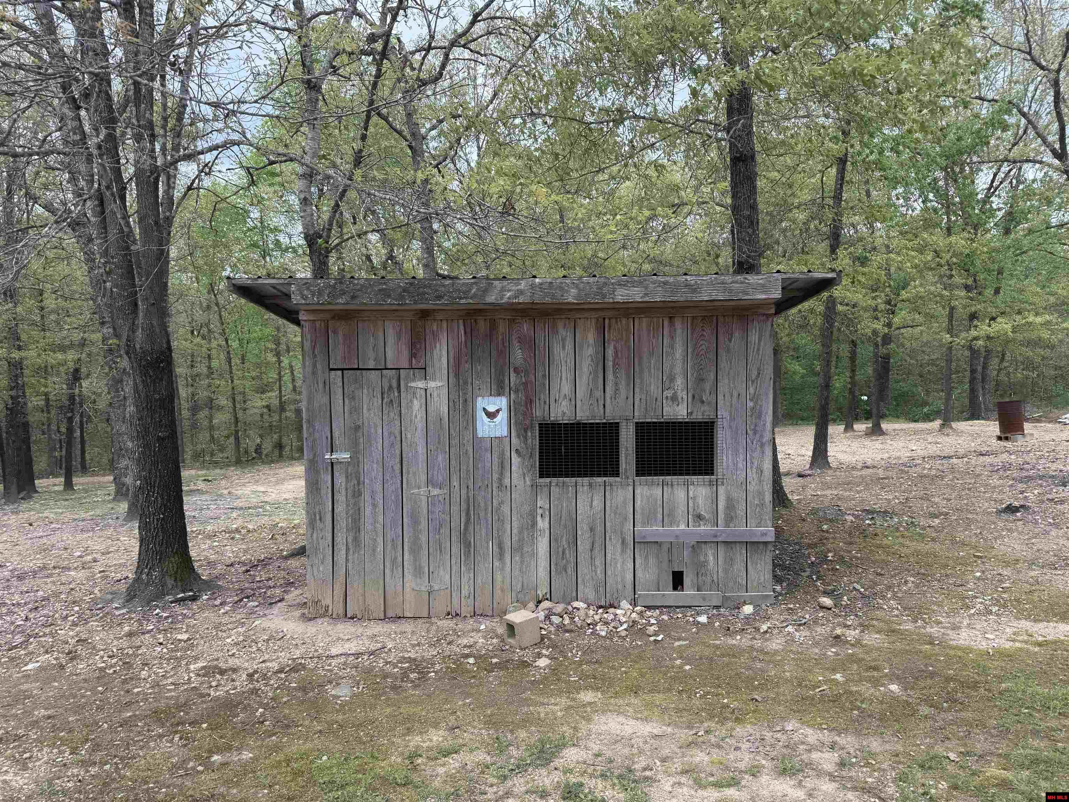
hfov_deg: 71.6
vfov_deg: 56.8
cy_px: 401
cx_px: 534
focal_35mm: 24
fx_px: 741
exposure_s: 1/555
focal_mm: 6.76
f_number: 1.78
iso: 80
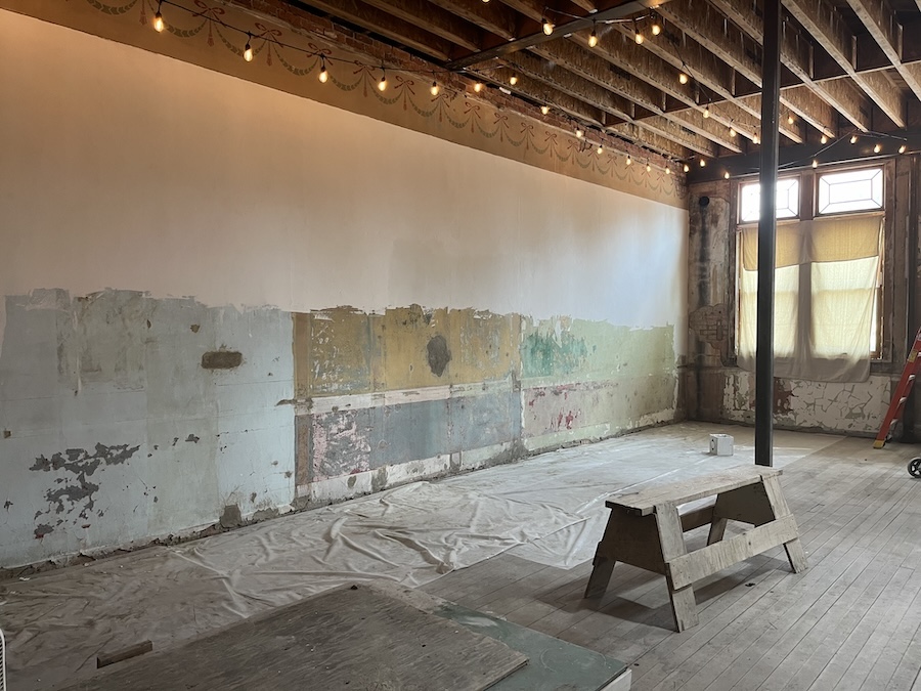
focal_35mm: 26
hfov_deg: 67.3
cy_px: 346
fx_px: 692
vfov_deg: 53.1
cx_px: 460
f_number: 1.6
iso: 125
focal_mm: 5.1
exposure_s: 1/60
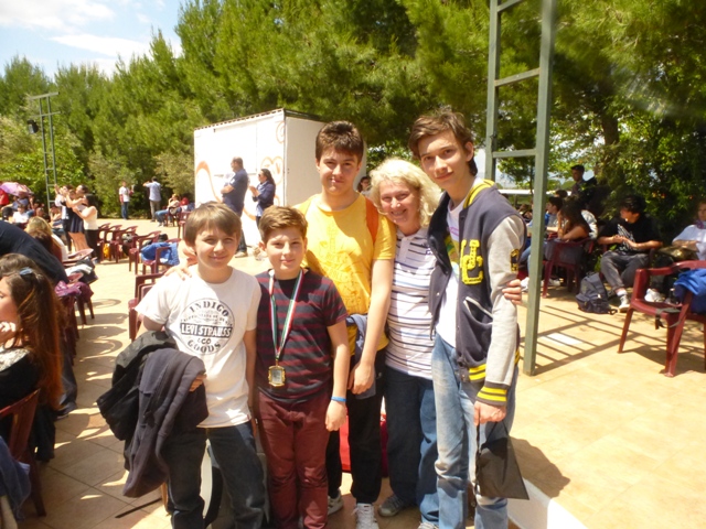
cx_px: 353
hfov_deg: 71.6
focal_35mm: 24
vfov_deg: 56.8
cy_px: 264
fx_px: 489
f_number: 5.6
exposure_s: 1/2000
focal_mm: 4.3
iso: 800
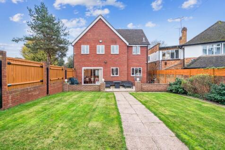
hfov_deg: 96.8
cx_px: 112
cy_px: 75
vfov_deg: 73.7
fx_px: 100
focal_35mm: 16
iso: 1600
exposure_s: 1/400
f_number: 6.3
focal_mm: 16
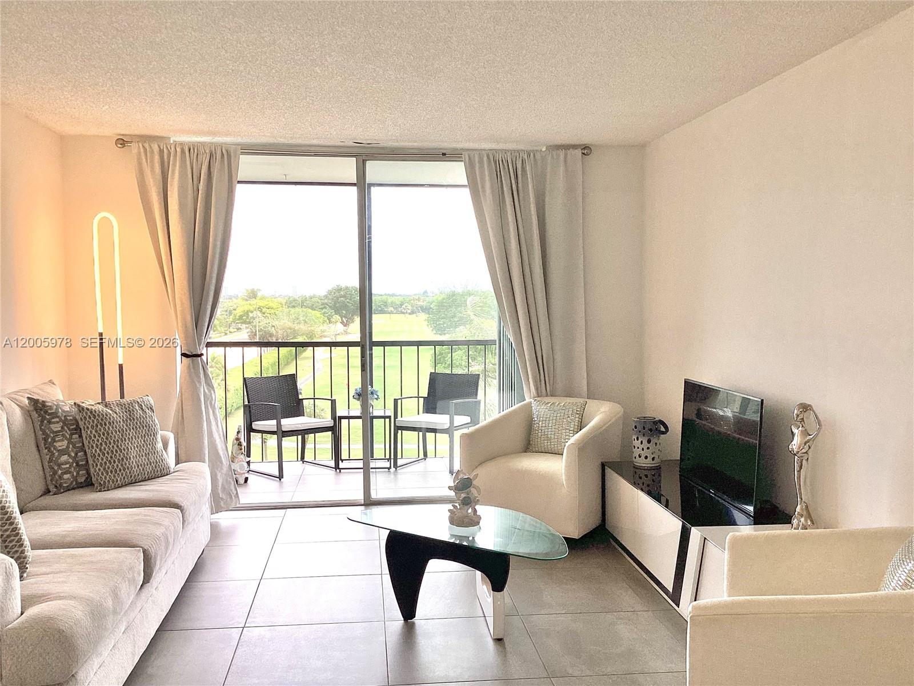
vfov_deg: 45.4
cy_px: 343
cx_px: 457
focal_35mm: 31
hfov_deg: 58.4
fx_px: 819
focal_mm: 3.3
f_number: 2.4
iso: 25
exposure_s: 1/354
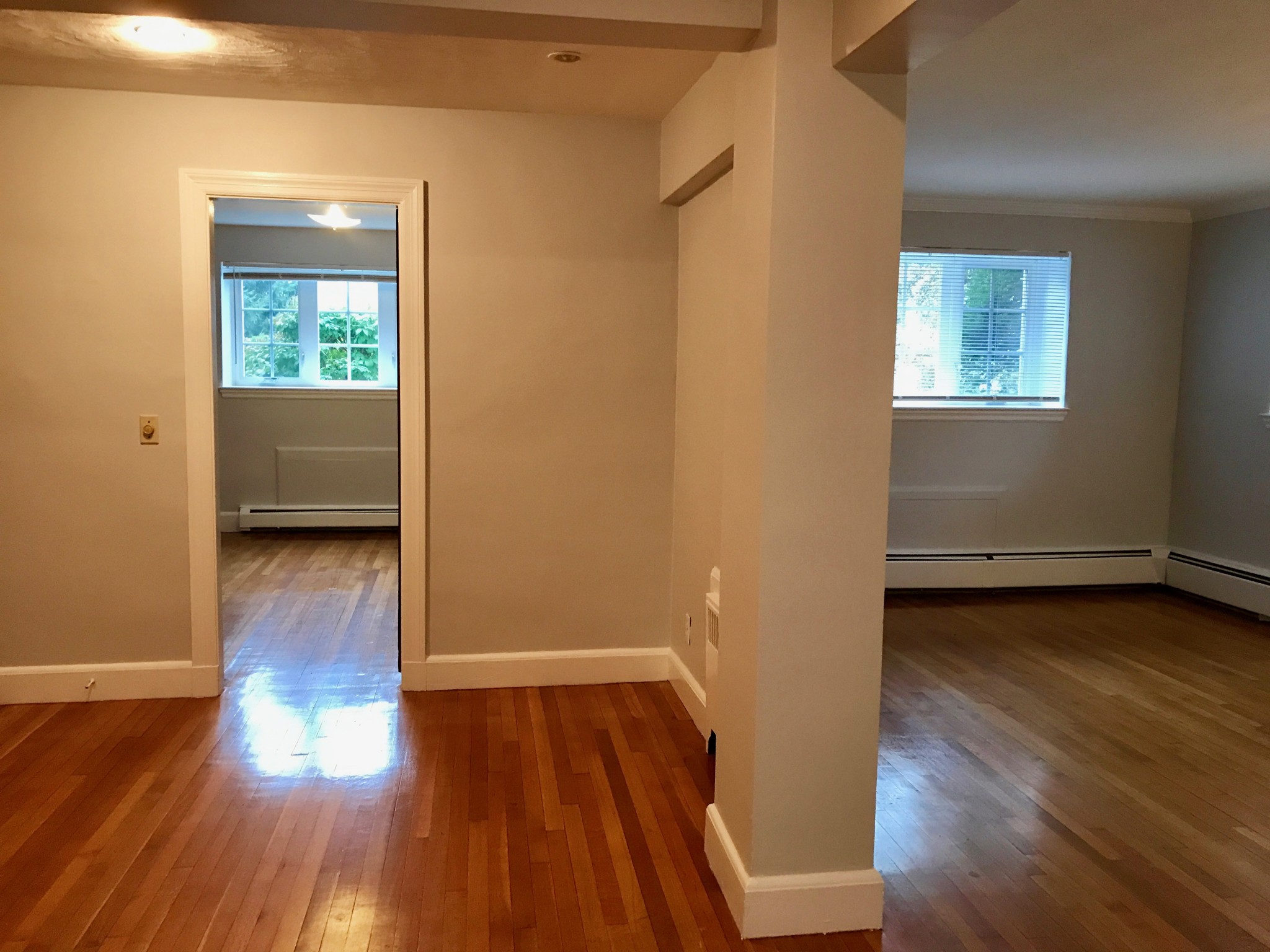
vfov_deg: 49.7
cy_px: 476
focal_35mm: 28
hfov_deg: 63.4
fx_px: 1027
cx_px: 635
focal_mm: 3.99
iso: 64
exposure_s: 1/15
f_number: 1.8
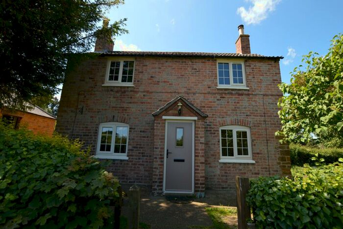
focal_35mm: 15
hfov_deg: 100.4
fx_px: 143
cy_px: 114
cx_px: 172
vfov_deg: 77.3
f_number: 6.3
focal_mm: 10
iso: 100
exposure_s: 1/160
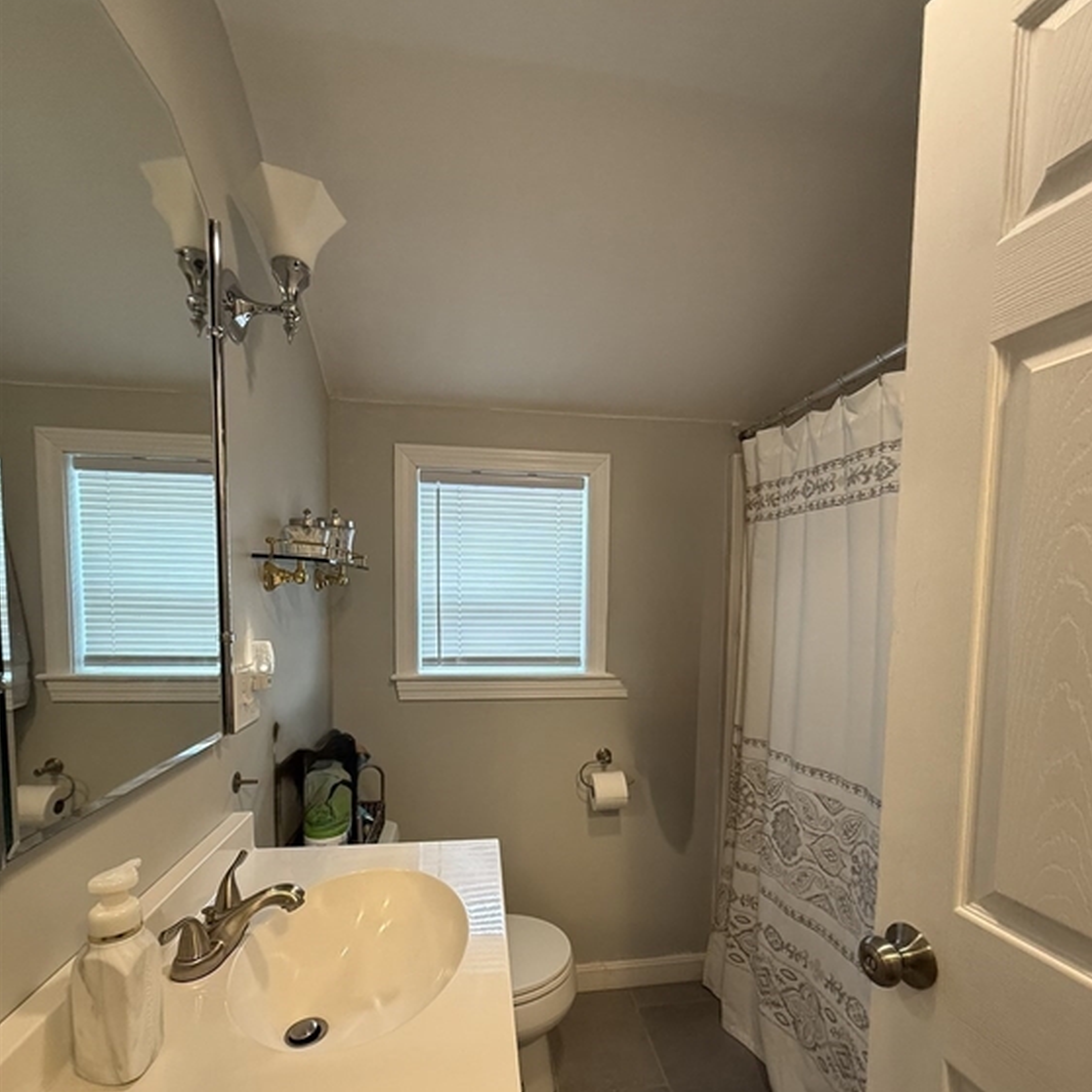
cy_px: 633
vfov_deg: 83.3
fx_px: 607
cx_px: 561
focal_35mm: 17
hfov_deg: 83.9
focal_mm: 2.22
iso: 160
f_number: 2.2
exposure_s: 1/120
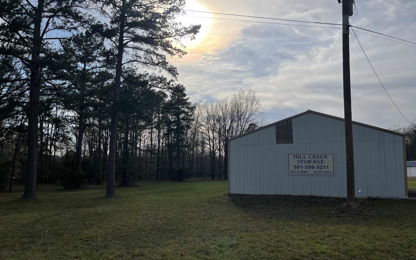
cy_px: 127
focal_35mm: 28
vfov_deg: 44.5
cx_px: 207
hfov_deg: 66.5
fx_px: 317
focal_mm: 5.1
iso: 50
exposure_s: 1/8403
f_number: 1.6
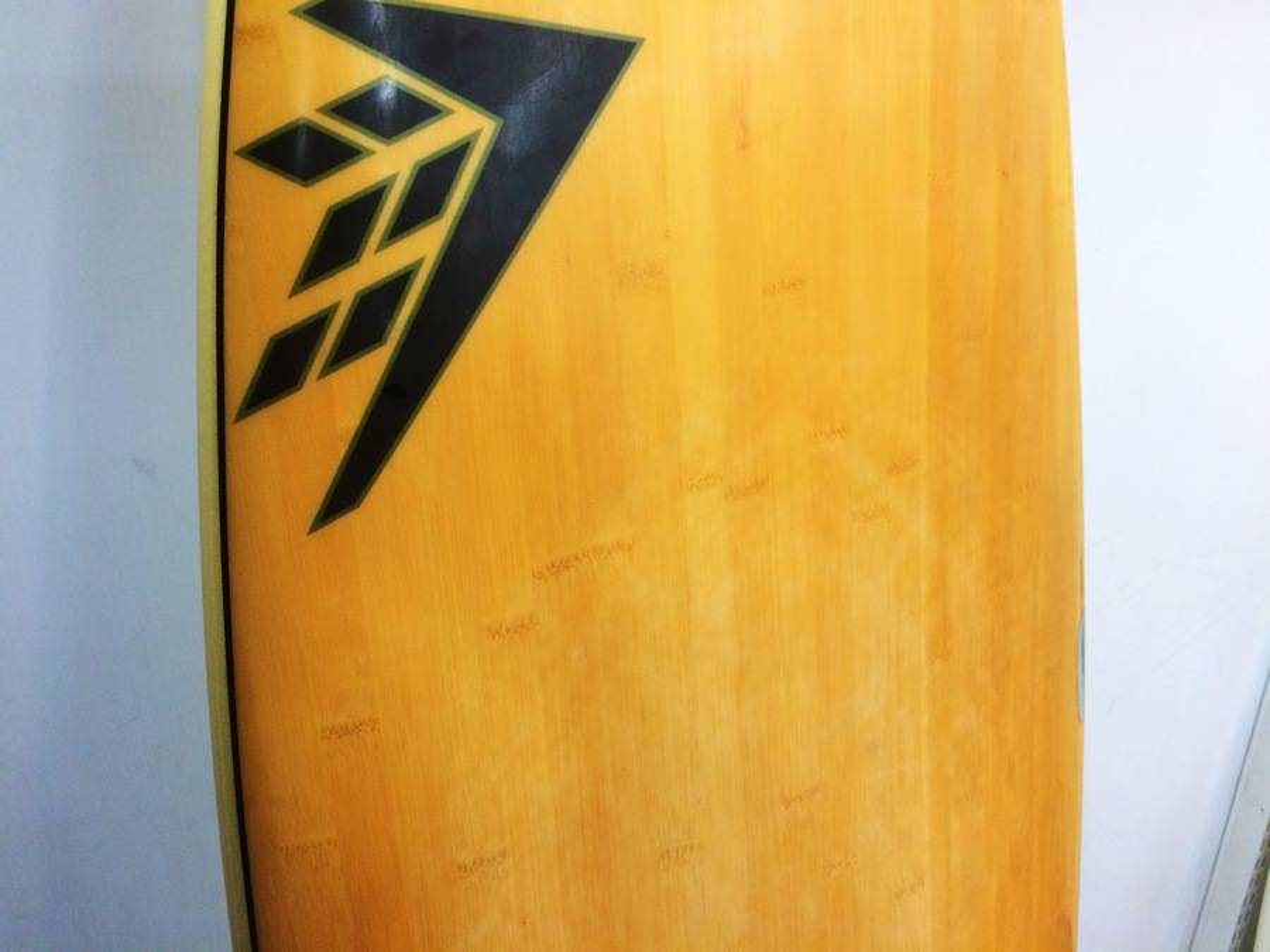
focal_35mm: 29
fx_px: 1064
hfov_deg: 61.7
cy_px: 476
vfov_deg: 48.2
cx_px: 635
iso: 64
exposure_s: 1/33
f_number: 2.2
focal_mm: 4.15
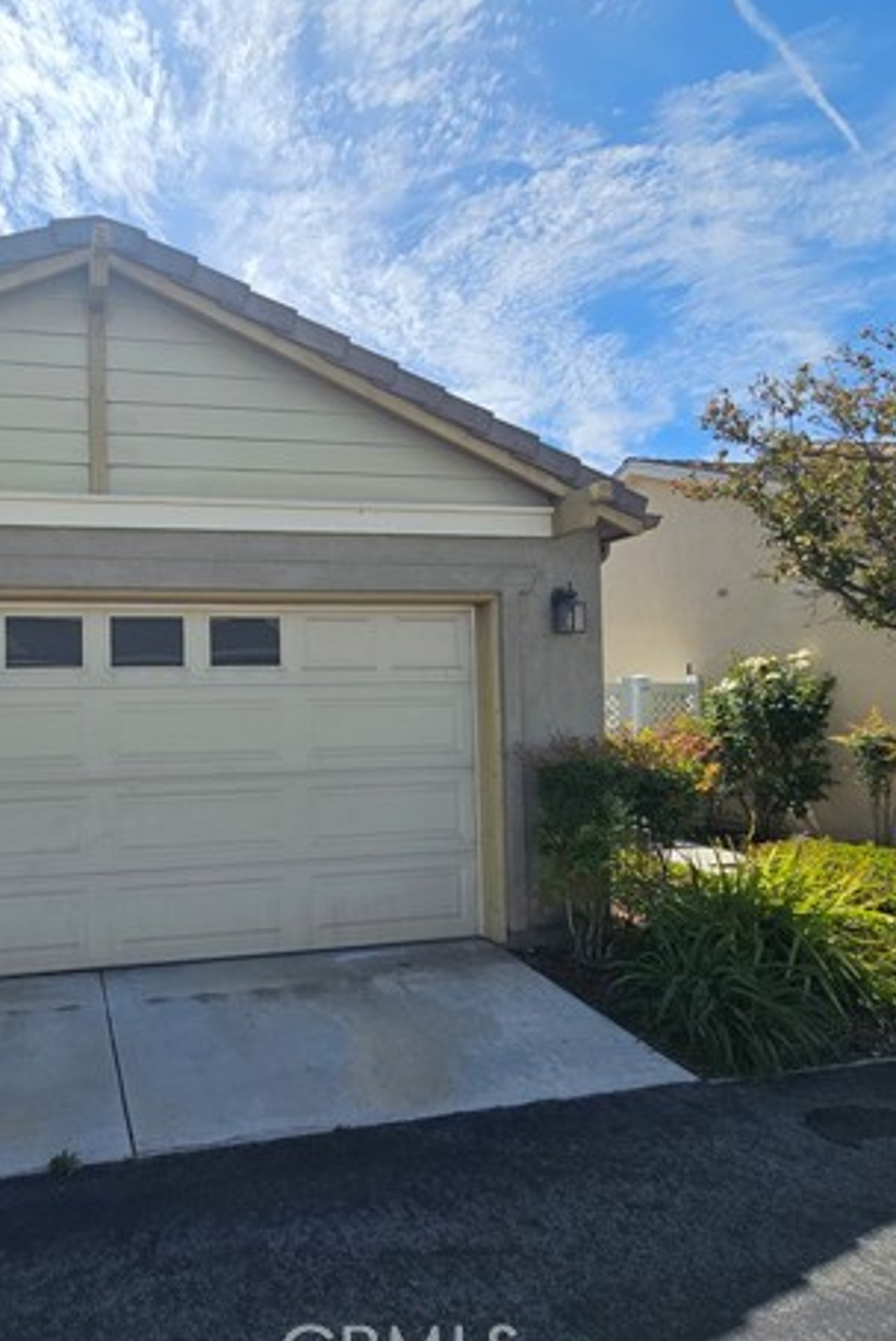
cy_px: 687
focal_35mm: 19
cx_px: 189
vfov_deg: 86.9
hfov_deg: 59.9
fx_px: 708
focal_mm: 2.2
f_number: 2.2
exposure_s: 1/2671
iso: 50
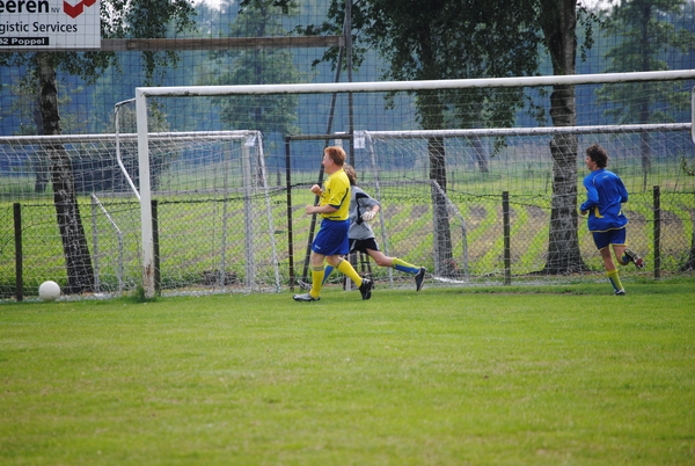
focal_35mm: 300
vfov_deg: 4.6
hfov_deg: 6.9
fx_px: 5800
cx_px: 348
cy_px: 233
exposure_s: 1/500
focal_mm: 200
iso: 200
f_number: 5.6
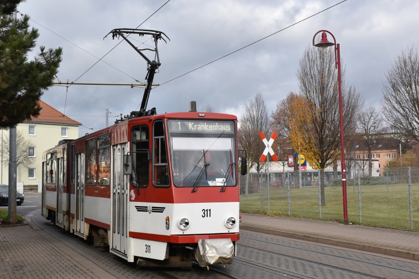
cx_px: 175
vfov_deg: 26.5
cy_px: 132
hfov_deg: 38.8
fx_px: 594
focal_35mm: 51
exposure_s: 1/500
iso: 200
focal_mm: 26
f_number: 5.6
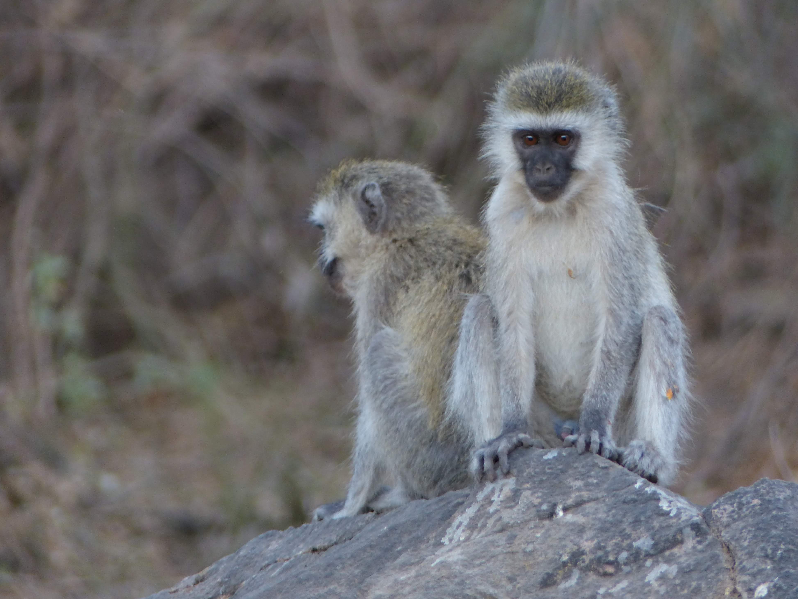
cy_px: 305
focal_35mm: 619
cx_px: 398
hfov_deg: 3.2
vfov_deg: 2.4
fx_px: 14270
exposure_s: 1/125
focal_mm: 107.9
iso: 200
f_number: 2.8
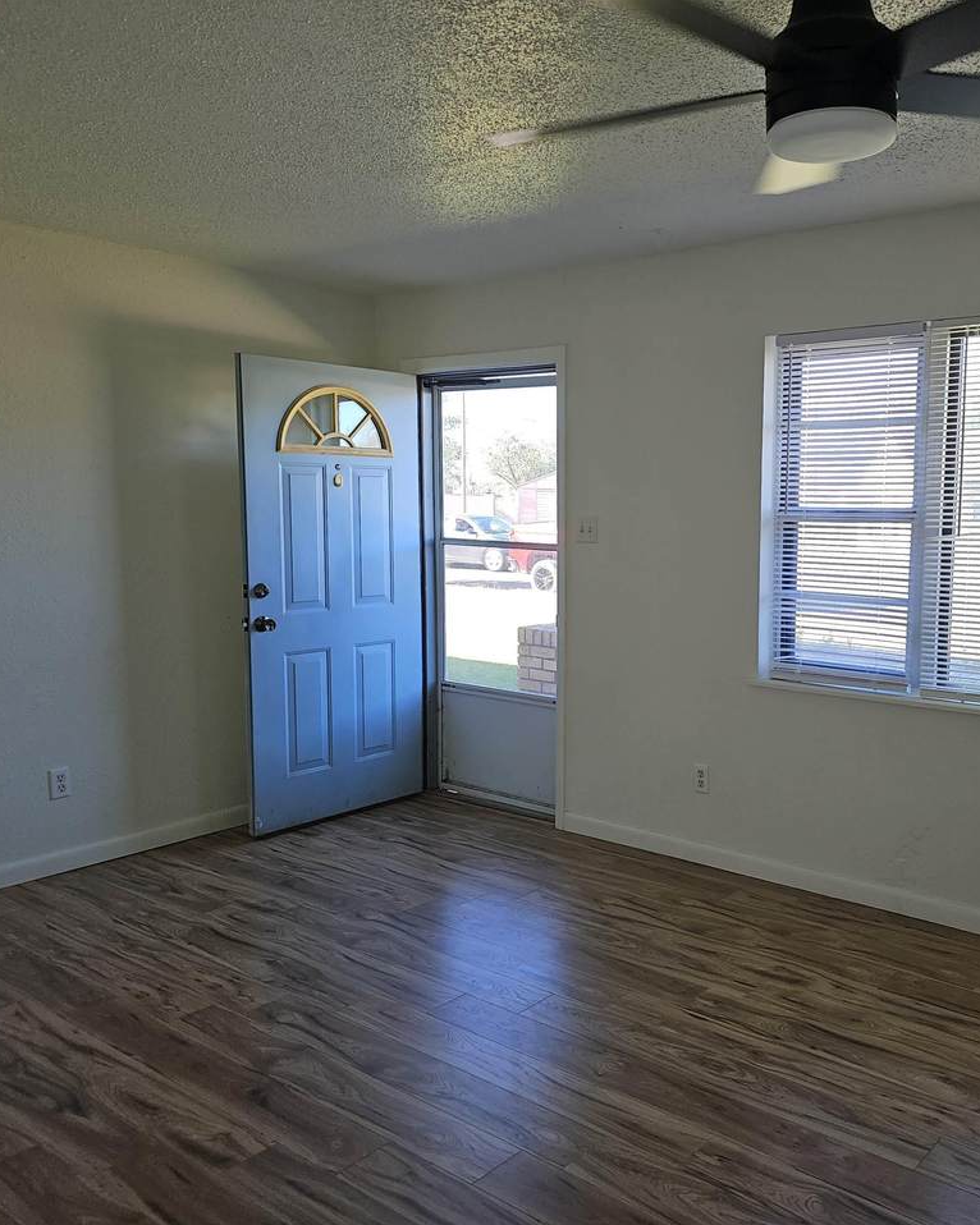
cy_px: 612
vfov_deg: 58.8
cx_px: 640
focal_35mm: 30
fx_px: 1088
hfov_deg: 47.8
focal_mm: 6.3
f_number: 1.7
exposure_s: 1/60
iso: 25
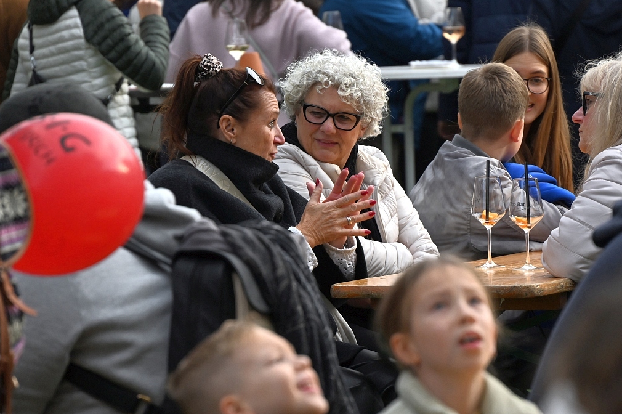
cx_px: 404
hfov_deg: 6.9
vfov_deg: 4.6
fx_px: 5128
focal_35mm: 297
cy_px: 244
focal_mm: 200
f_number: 6.3
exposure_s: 1/640
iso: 640
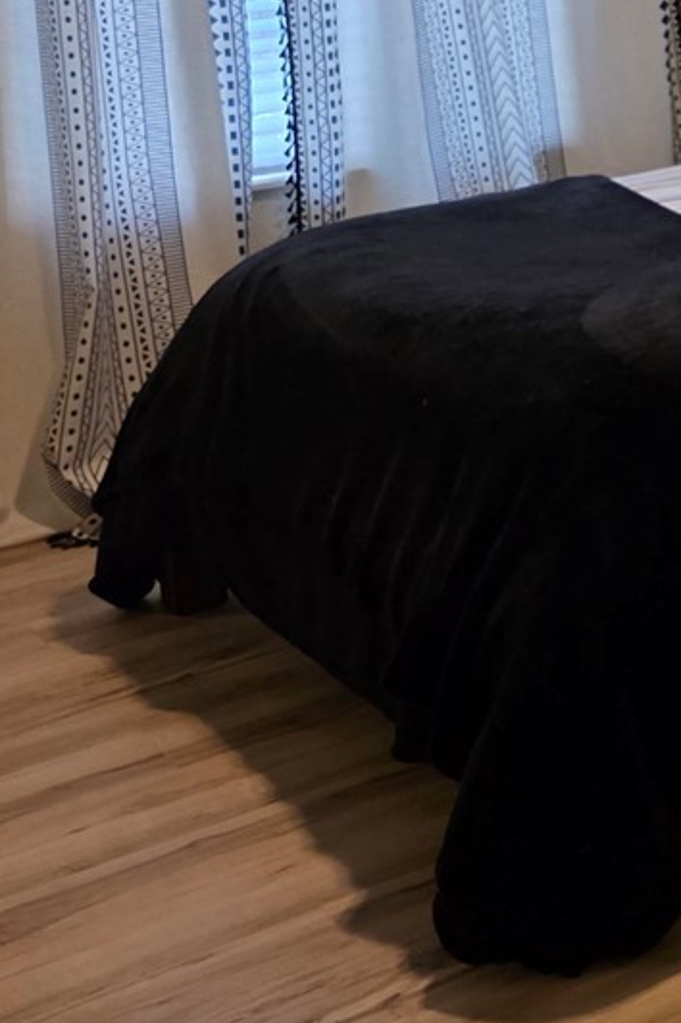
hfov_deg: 15.6
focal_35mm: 72
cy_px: 8
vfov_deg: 26.6
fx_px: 2046
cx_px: 1308
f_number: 1.7
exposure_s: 1/120
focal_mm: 6.3
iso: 500
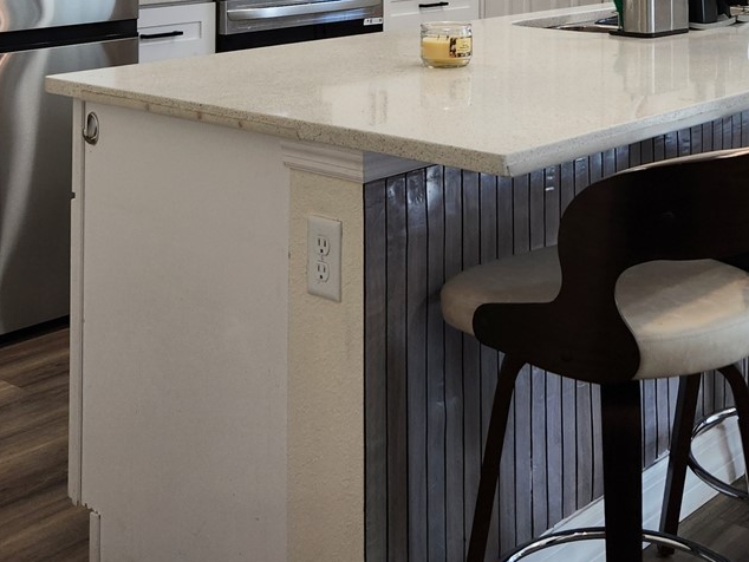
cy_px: -140
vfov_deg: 22.9
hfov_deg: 32.9
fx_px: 1255
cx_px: 512
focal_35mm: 58
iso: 64
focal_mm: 5.4
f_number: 1.8
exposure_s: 1/120
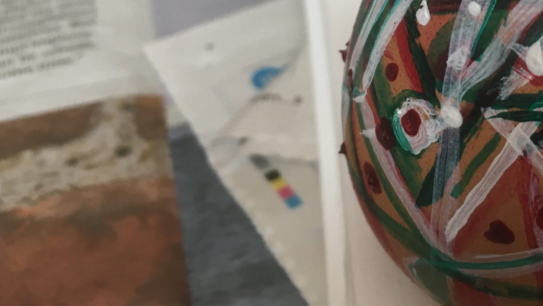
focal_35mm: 61
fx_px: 878
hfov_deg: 33.2
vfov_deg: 18.7
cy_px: -54
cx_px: 448
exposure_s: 1/33
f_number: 2.2
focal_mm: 4.15
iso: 32
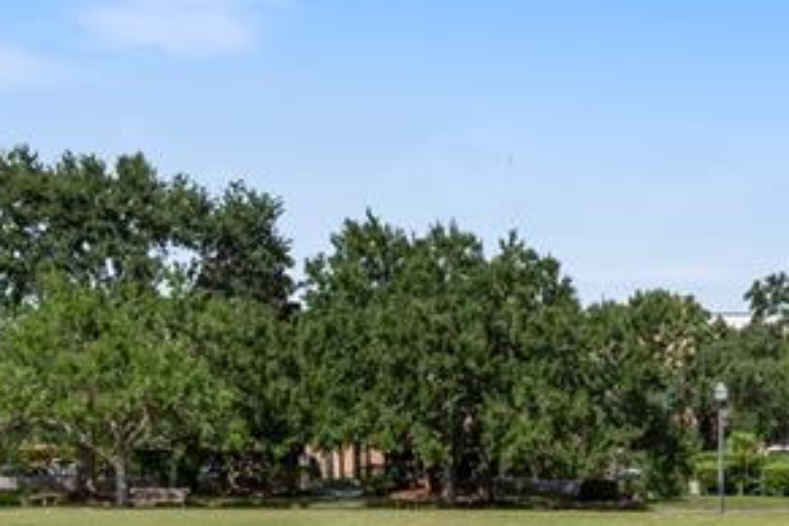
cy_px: 316
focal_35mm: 123
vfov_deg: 11.1
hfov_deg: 15.9
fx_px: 2696
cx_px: 1011
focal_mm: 35
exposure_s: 1/800
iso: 500
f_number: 8
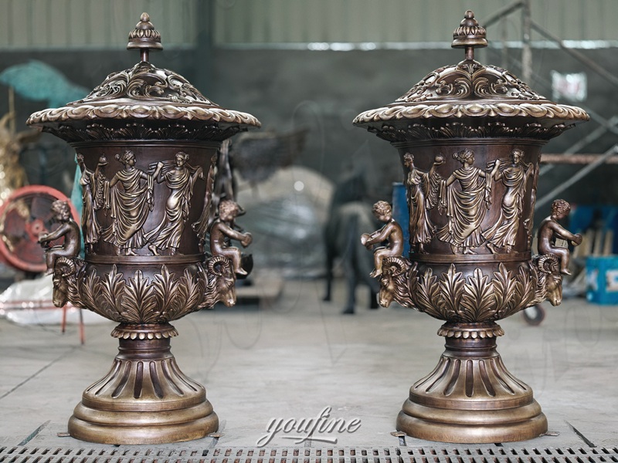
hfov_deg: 27.8
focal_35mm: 70
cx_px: 309
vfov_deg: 21.0
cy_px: 232
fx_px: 1250
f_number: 1.4
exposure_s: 1/43
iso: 1250
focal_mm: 16.53
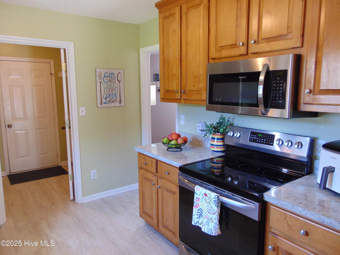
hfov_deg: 69.4
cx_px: 170
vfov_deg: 54.9
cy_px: 128
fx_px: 246
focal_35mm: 25
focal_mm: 4.5
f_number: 3
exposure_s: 1/30
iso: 250
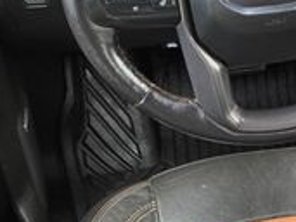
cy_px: 49
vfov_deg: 17.0
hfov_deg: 20.3
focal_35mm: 86
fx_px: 735
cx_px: 410
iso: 64
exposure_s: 1/180
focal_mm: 5.4
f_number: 1.8
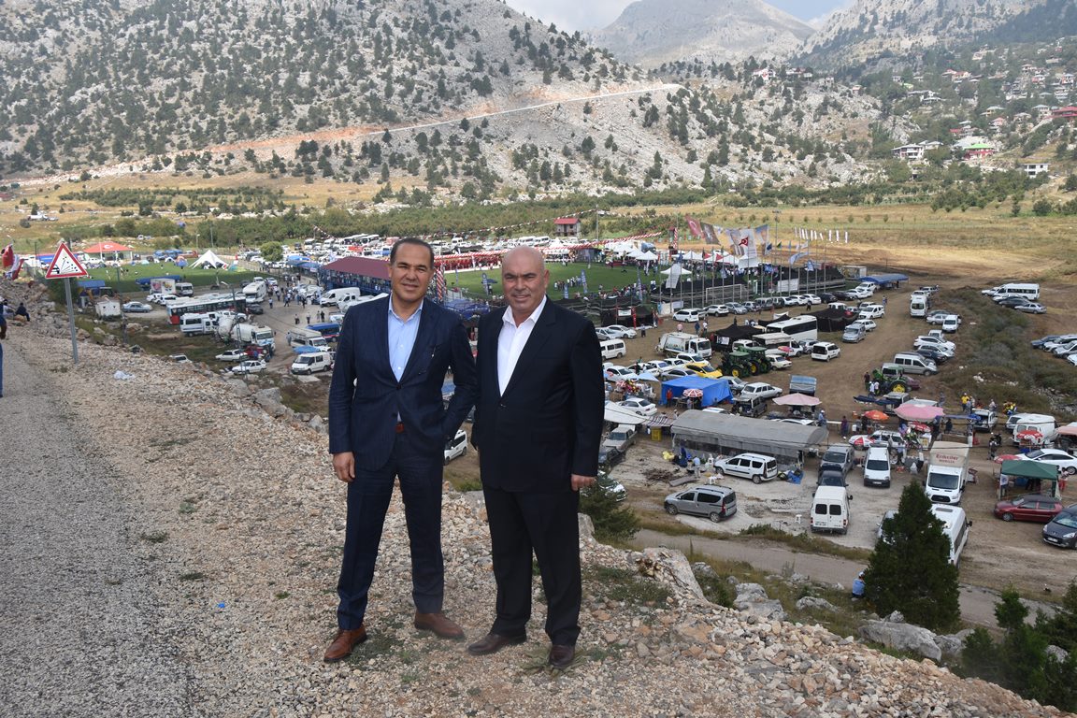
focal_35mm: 32
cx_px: 538
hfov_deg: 59.5
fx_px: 942
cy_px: 359
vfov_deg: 41.7
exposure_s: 1/250
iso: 100
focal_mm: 21
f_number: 8
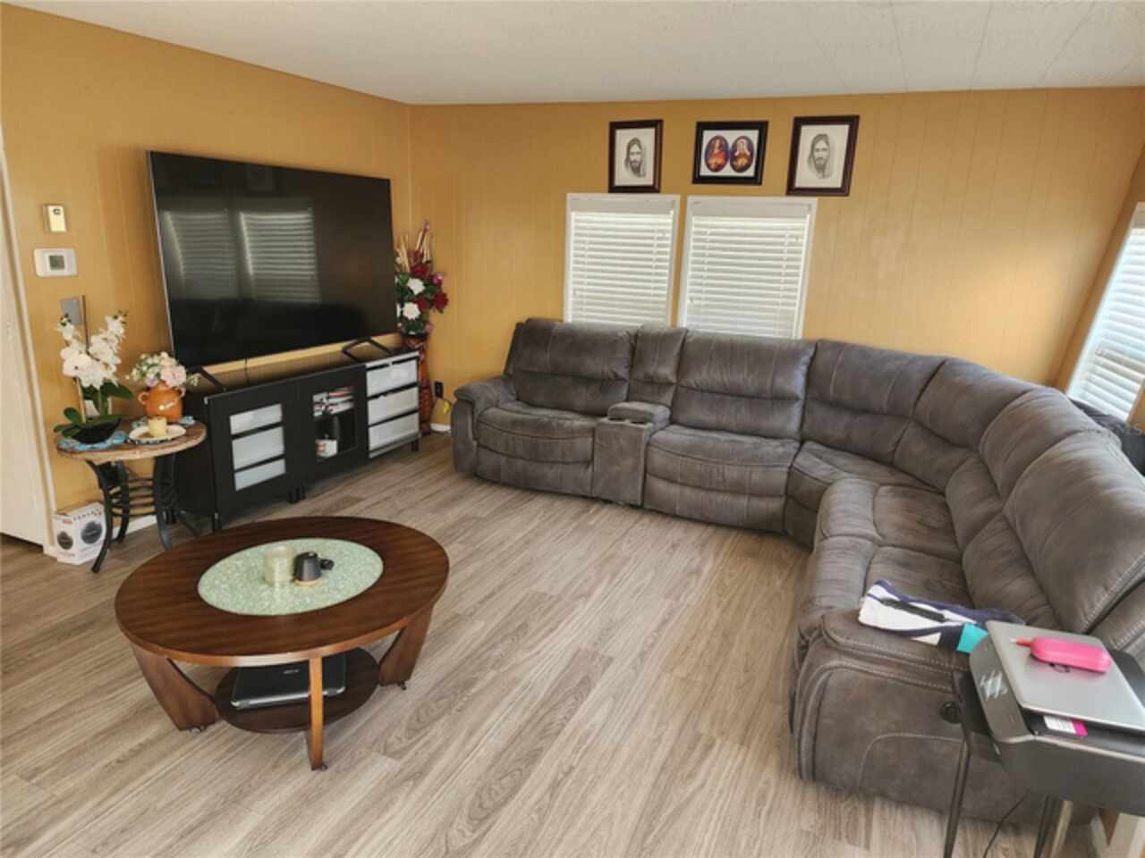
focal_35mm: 23
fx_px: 761
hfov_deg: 73.9
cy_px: 429
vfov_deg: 58.9
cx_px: 572
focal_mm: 6.4
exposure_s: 1/120
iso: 640
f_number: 1.8
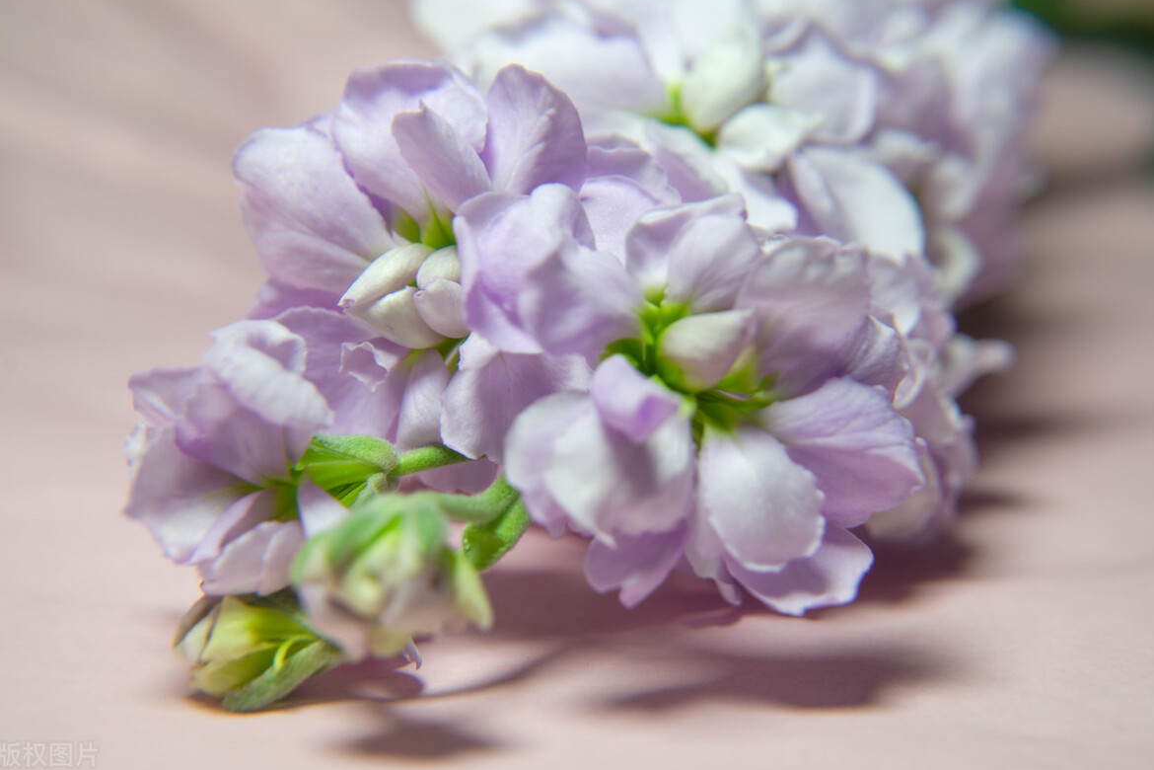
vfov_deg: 31.2
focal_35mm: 43
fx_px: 1378
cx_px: 584
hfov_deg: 45.4
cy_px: 384
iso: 100
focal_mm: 28
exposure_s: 1/20
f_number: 10
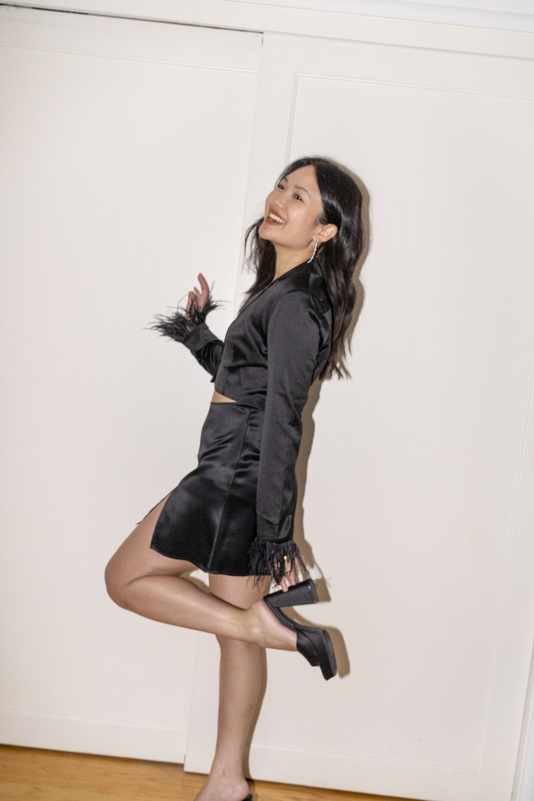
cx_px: 267
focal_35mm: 36
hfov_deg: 36.9
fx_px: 801
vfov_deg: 53.1
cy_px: 400
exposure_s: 1/60
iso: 6400
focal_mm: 36
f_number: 6.3
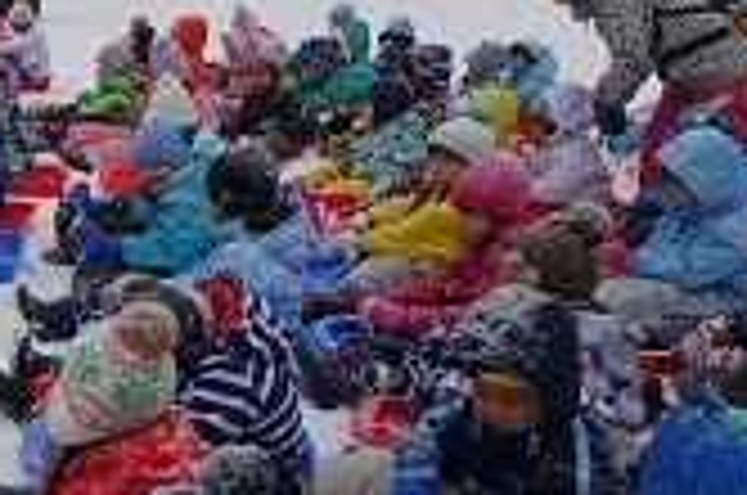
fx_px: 1201
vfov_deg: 23.2
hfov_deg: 31.6
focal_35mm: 58
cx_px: -22
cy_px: 158
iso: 125
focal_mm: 8.8
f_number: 4
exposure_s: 1/160
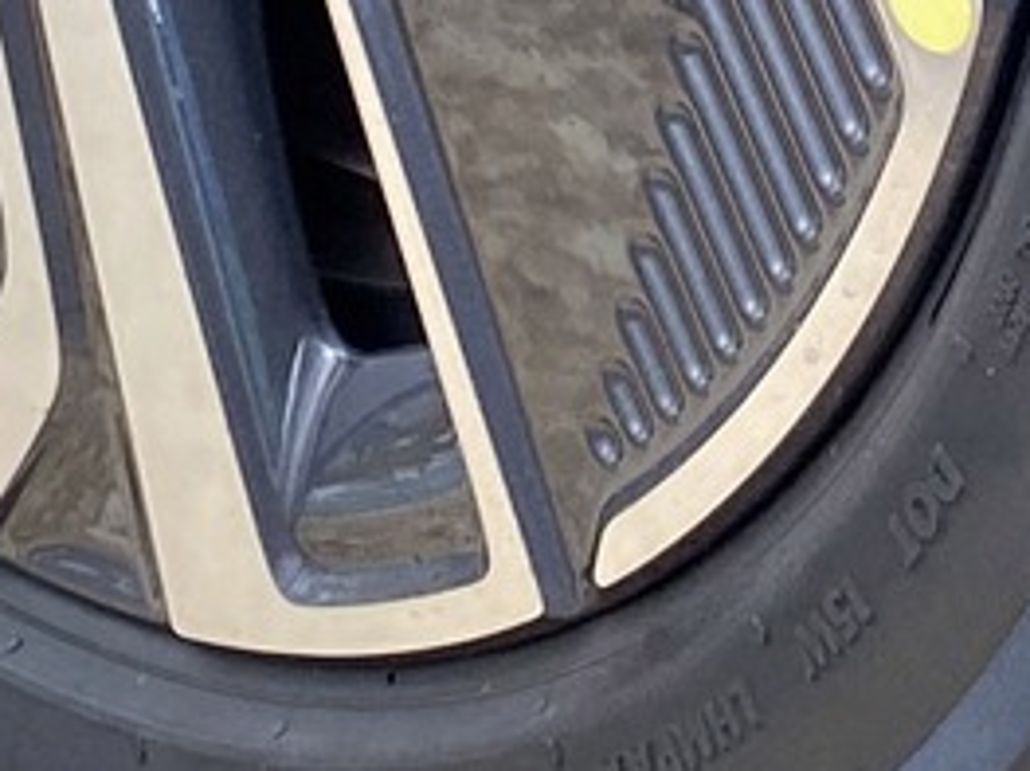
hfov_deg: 10.0
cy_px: -1104
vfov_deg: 7.0
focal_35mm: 198
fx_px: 5889
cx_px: 670
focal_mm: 4.25
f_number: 1.8
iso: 64
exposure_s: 1/60
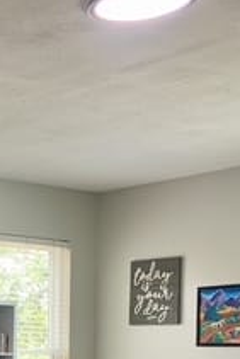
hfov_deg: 13.6
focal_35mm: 82
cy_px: 374
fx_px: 819
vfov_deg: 23.5
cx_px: -274
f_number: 1.8
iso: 80
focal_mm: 4.25
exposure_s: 1/60
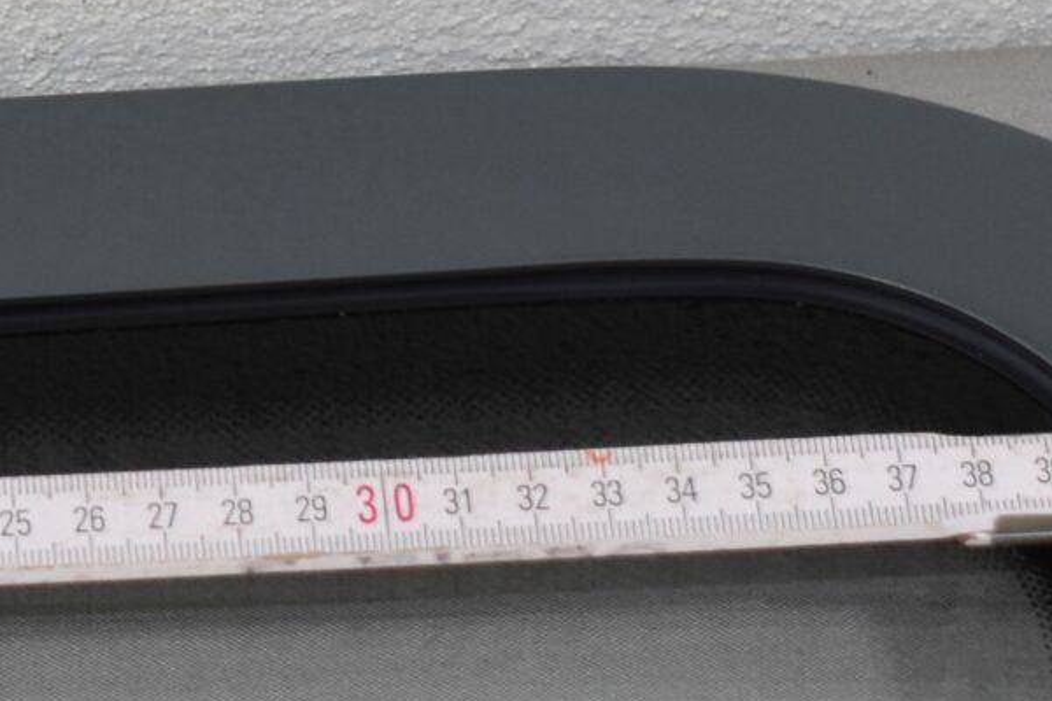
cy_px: 241
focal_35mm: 269
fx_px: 7860
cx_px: -140
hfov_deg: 7.6
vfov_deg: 5.1
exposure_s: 1/100
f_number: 5.6
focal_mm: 42
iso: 400
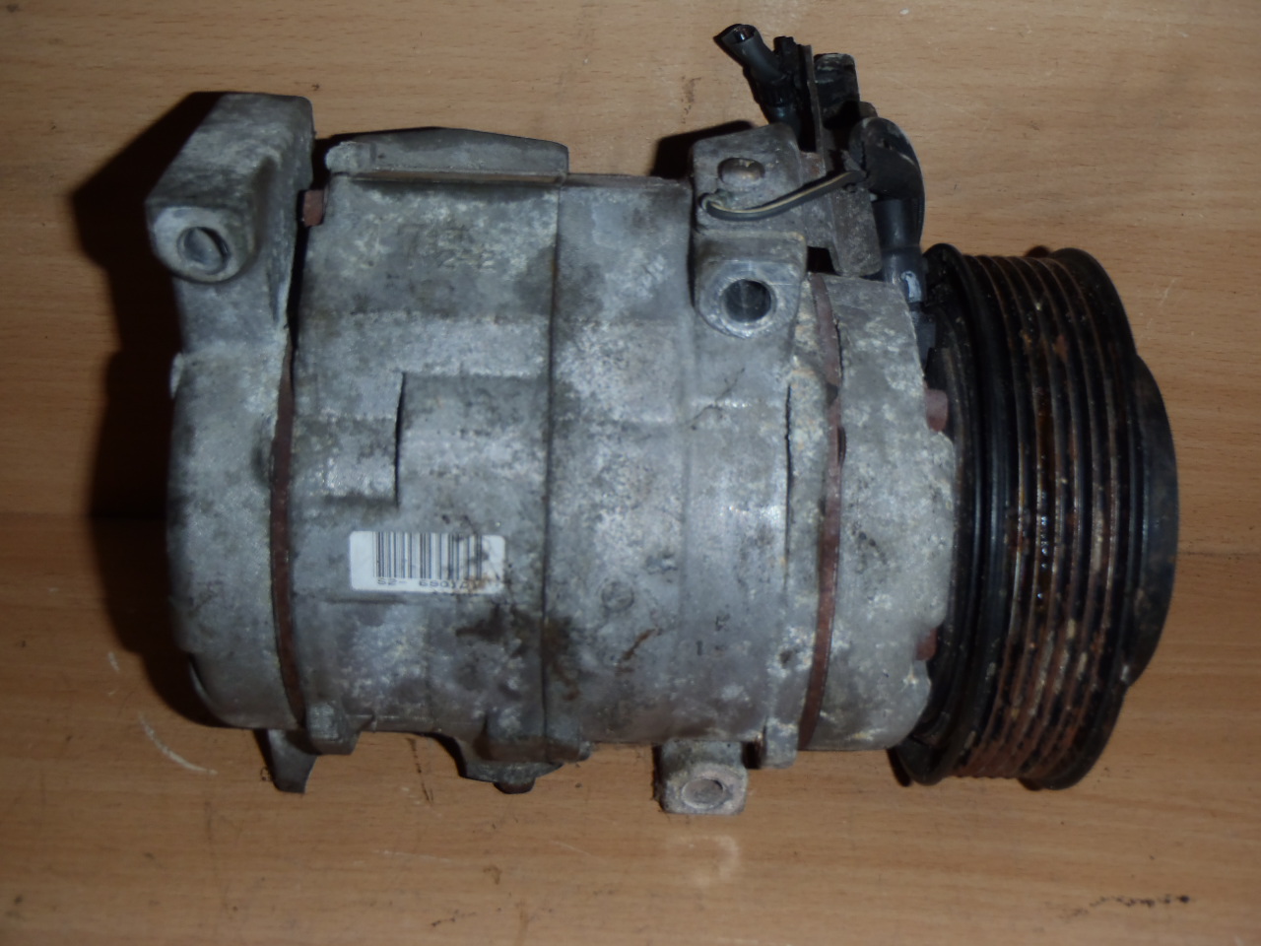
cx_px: 630
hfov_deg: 49.0
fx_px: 1384
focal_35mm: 38
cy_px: 473
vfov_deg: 37.7
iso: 100
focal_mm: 6.83
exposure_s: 1/40
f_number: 4.6
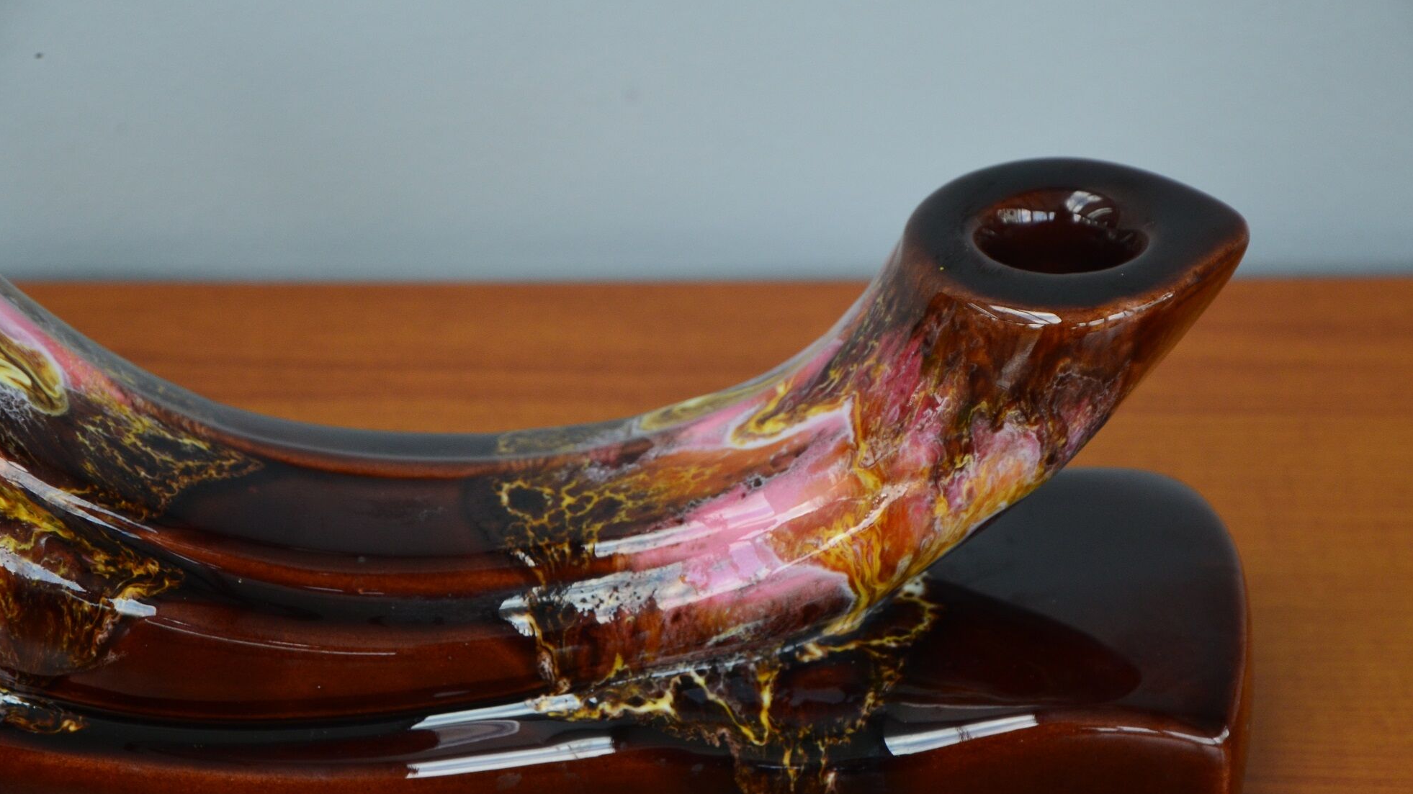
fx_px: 6201
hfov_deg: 13.0
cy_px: 422
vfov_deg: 7.3
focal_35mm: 166
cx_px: 708
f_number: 9
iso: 800
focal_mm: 105
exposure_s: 1/125
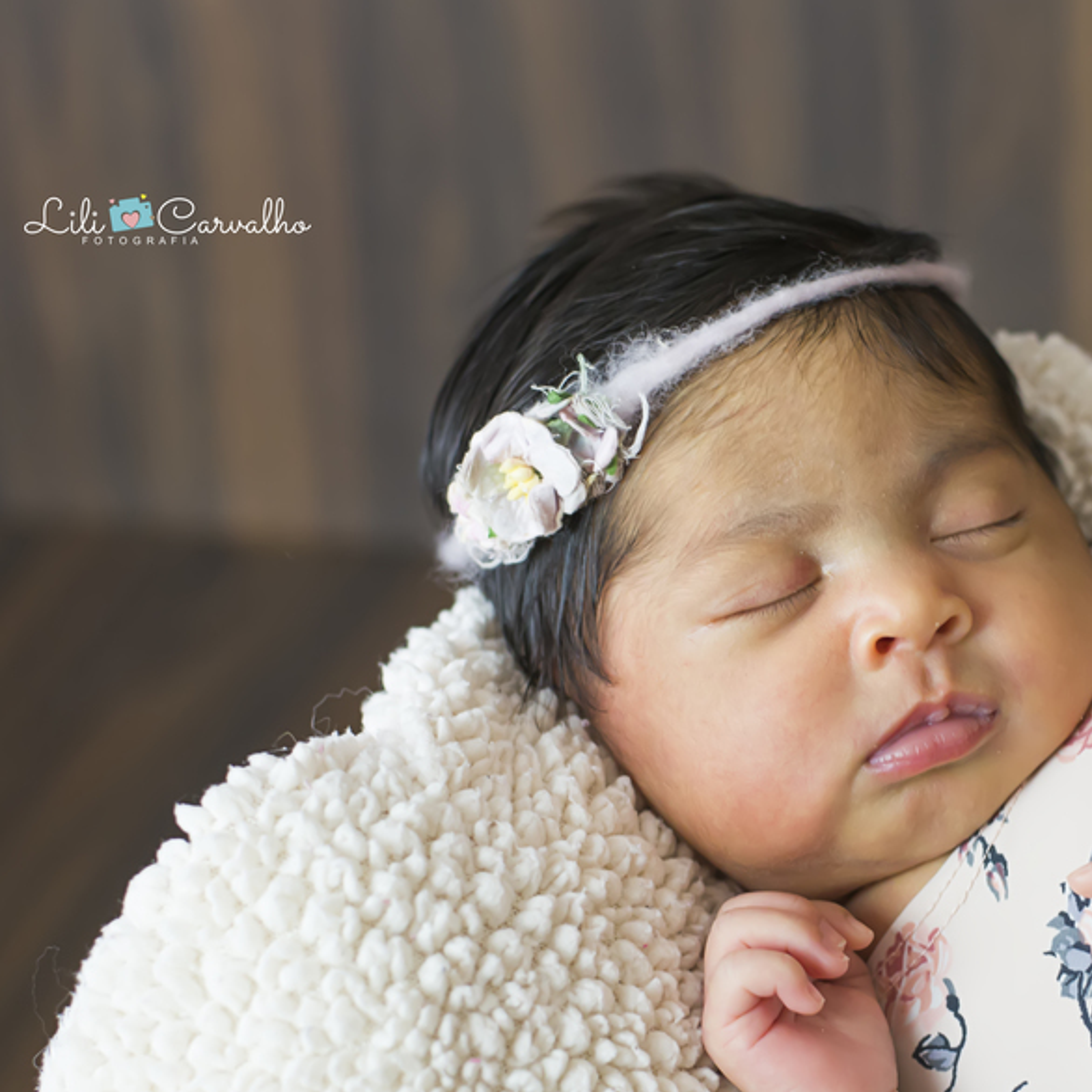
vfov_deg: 19.9
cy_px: 679
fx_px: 3105
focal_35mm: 87
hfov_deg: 19.7
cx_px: 917
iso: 1000
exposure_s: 1/125
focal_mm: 50
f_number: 4
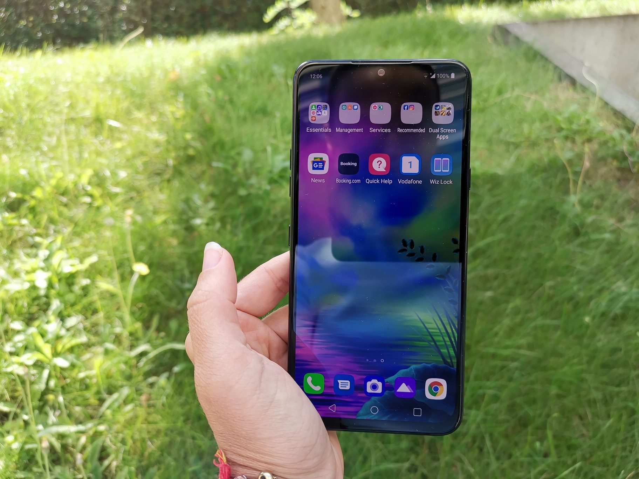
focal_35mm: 27
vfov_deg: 51.4
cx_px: 320
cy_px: 240
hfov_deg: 65.3
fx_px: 498
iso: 50
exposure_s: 1/287
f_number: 1.8
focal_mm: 3.95
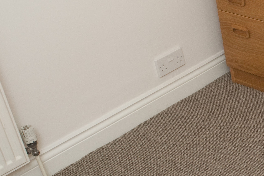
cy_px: 85
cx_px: 399
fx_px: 601
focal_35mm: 82
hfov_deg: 20.9
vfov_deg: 16.6
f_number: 5
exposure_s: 1/40
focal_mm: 20
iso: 400
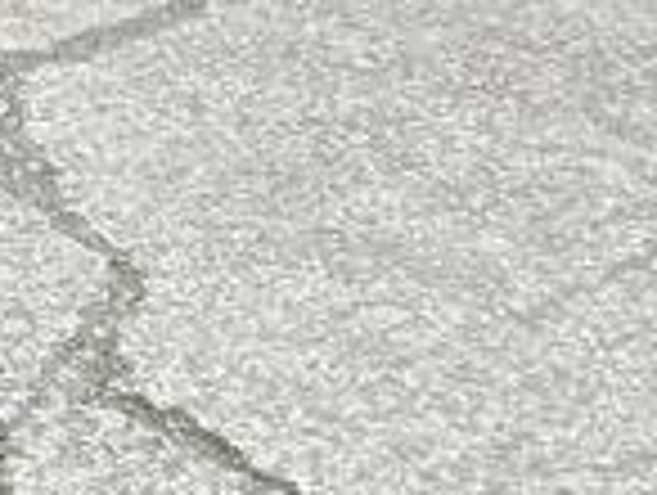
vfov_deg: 7.0
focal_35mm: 182
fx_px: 3460
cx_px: -891
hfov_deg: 9.7
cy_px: -1188
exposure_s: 1/392
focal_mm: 5.7
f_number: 1.5
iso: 50
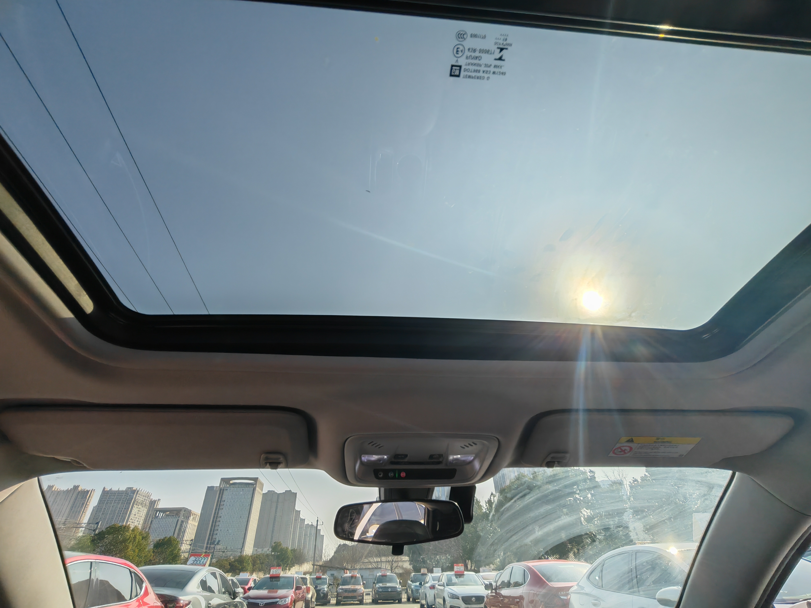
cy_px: 304
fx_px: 375
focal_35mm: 16
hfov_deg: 94.5
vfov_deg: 78.1
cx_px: 406
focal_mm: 1.96
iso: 50
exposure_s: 1/1100
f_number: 2.2
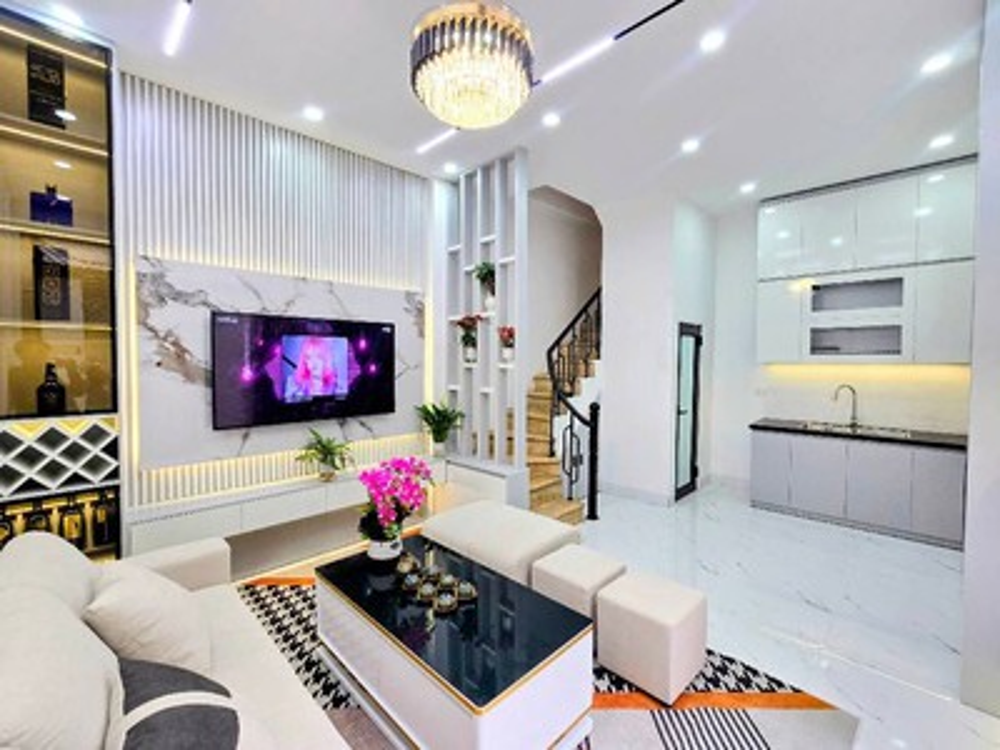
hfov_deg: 106.2
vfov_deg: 89.9
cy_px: 375
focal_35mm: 13
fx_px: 376
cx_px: 500
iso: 100
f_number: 2.2
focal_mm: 2.2
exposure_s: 1/120
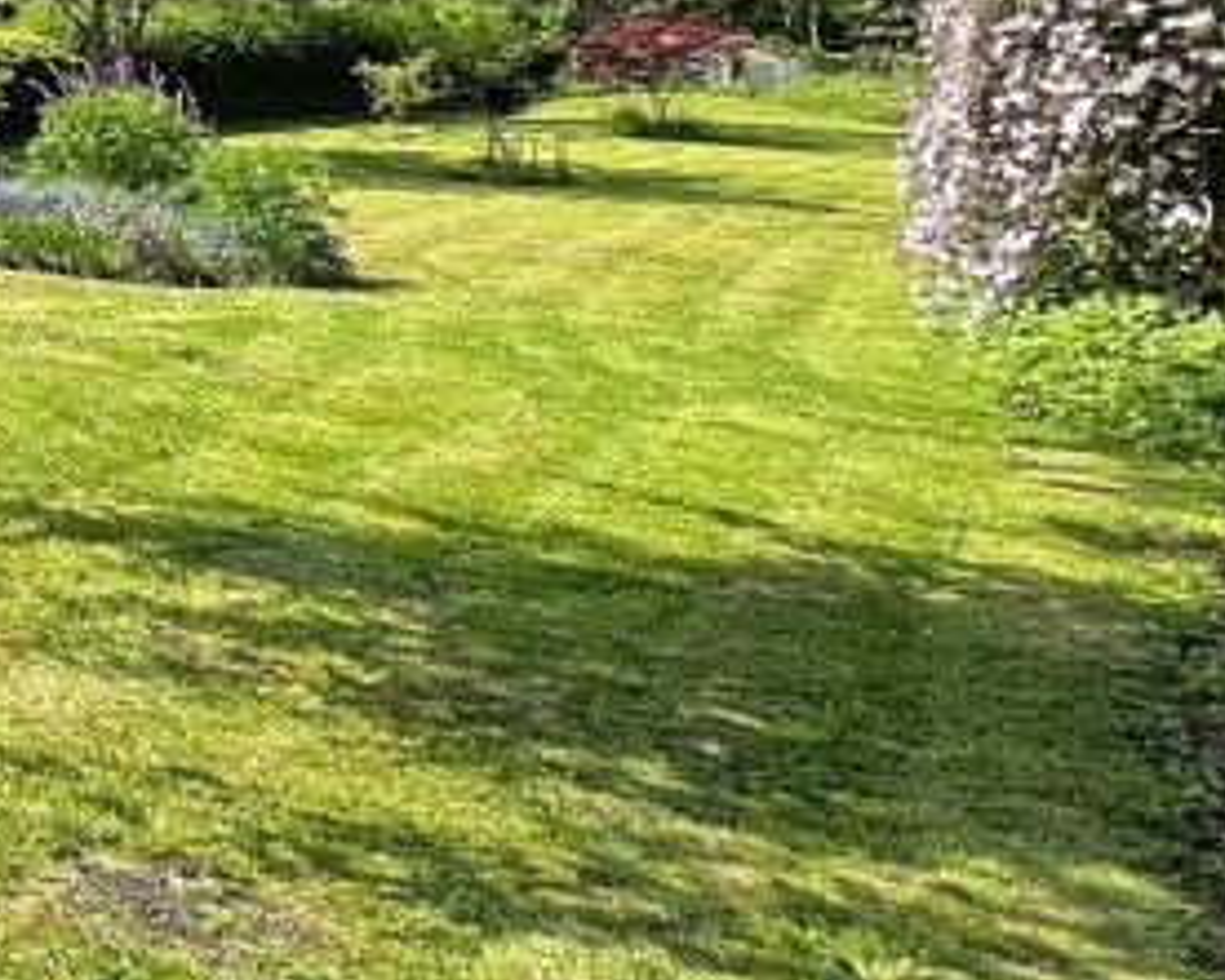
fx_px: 1705
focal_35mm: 47
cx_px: -879
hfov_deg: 23.7
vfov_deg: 28.5
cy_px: -151
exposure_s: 1/589
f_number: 1.8
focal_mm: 1.6
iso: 32
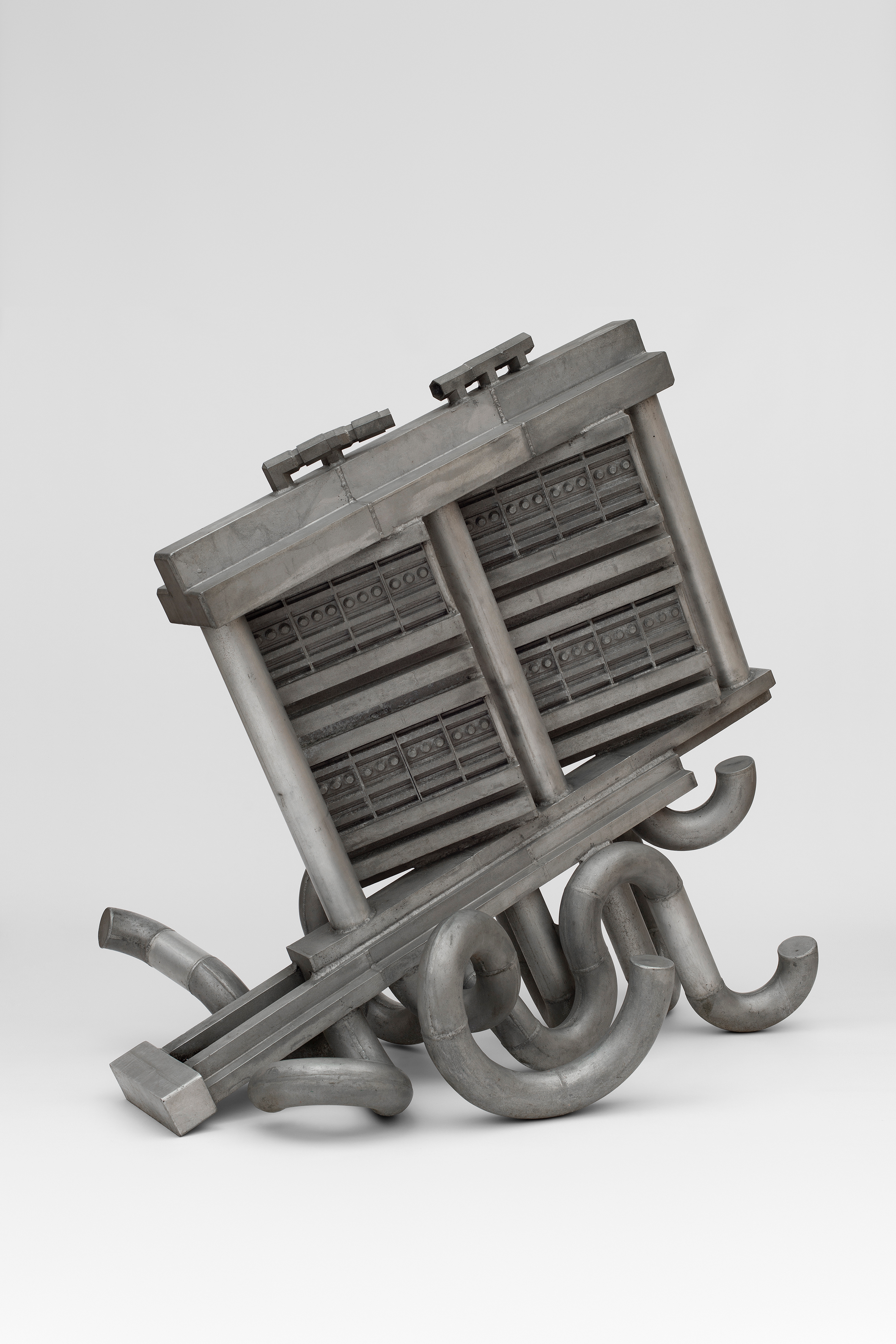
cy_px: 672
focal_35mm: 50
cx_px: 448
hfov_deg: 27.0
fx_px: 1867
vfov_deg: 39.6
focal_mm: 50
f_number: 8
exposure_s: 1/125
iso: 100
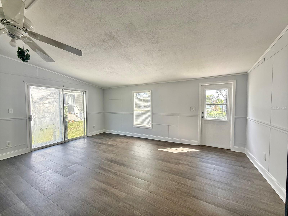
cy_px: 108
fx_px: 116
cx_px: 144
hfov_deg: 102.1
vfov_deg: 85.7
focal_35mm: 14
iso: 100
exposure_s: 1/99
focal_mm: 2.22
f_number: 2.2
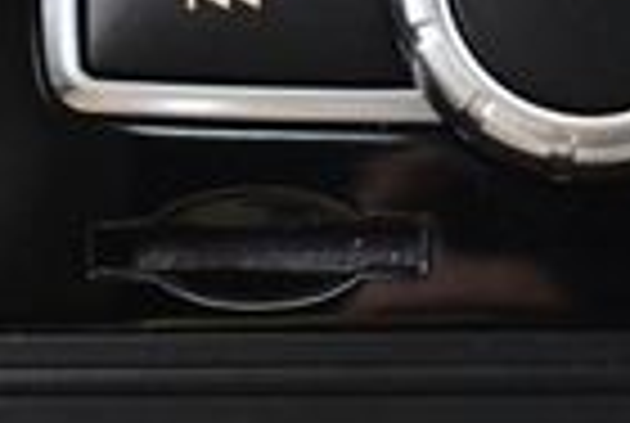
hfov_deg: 8.6
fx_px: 4156
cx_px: 608
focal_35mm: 237
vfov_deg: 5.8
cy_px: -50
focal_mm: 26
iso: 4000
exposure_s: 1/60
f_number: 4
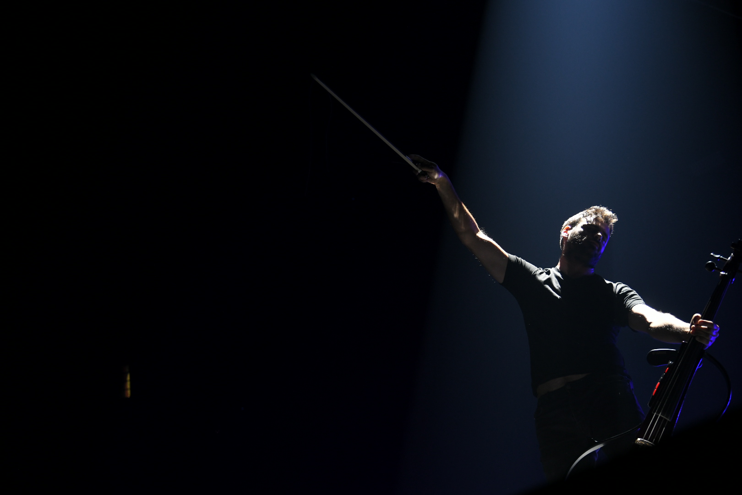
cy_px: 248
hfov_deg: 36.2
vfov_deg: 24.6
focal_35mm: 55
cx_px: 371
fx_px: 1134
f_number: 4
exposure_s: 1/160
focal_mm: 55
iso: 1600
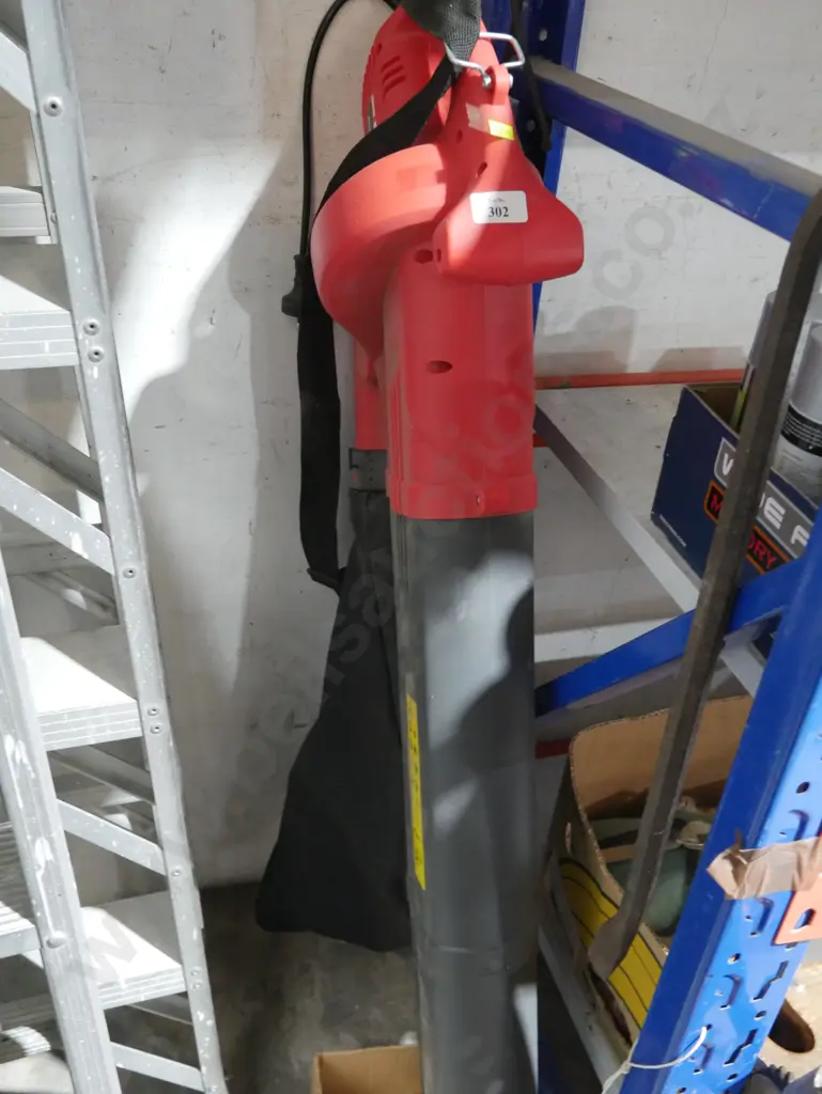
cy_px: 547
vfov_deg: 53.9
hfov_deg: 41.8
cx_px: 411
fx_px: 1076
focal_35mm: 34
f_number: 4
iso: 3200
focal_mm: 17
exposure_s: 1/50
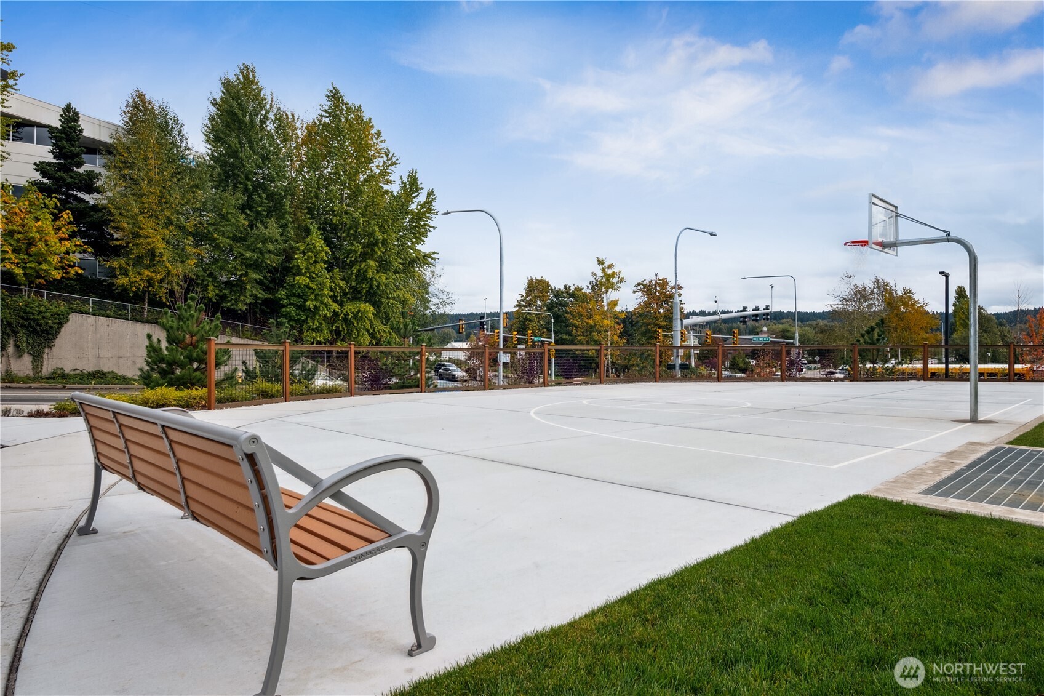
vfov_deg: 59.5
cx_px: 522
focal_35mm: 21
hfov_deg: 81.2
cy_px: 348
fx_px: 609
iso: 200
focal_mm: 13.8
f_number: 11
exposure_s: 1/50
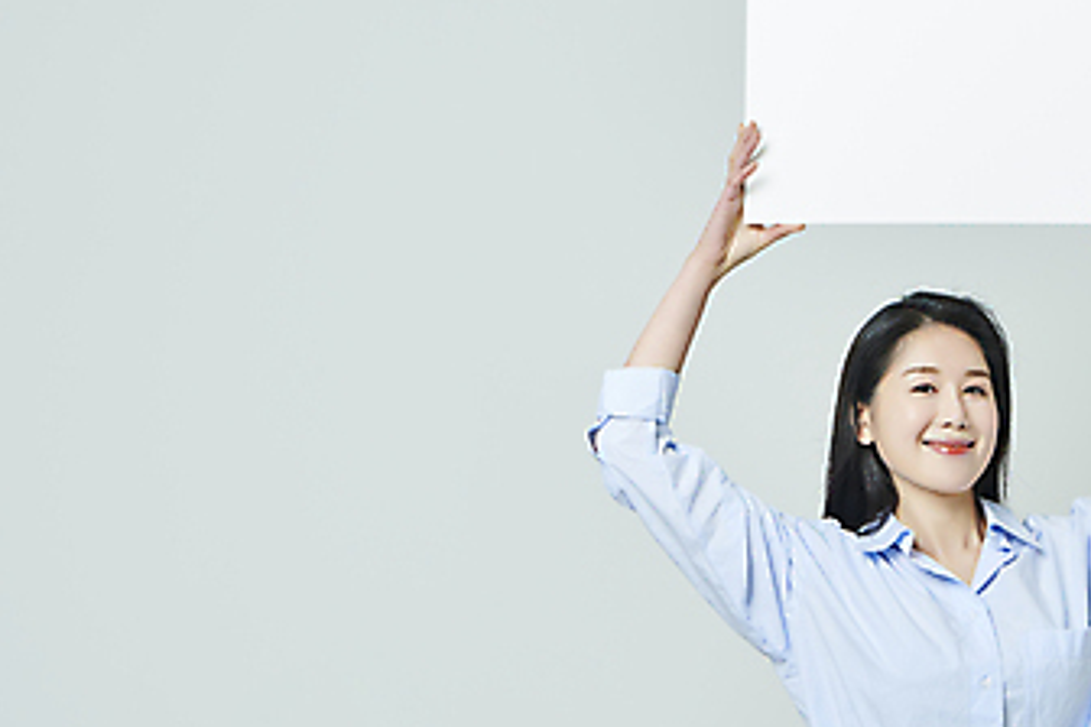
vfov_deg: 12.8
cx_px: 724
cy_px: 409
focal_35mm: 107
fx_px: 3242
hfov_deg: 19.0
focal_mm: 60
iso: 100
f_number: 11
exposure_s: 1/125
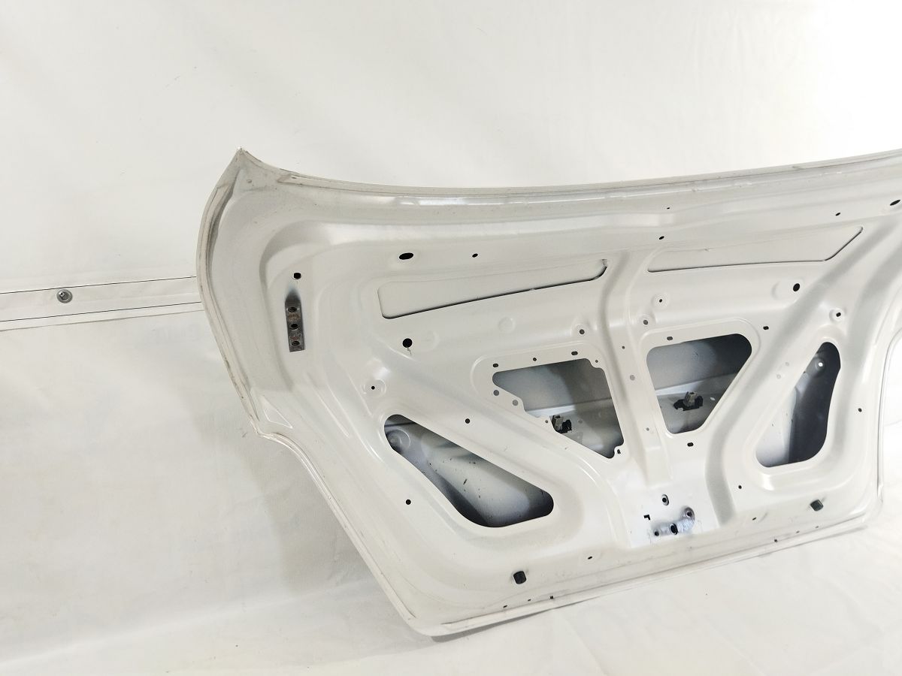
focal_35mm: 27
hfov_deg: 65.3
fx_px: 704
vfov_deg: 51.4
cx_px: 451
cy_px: 338
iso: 194
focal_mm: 4.71
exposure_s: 1/50
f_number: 1.79
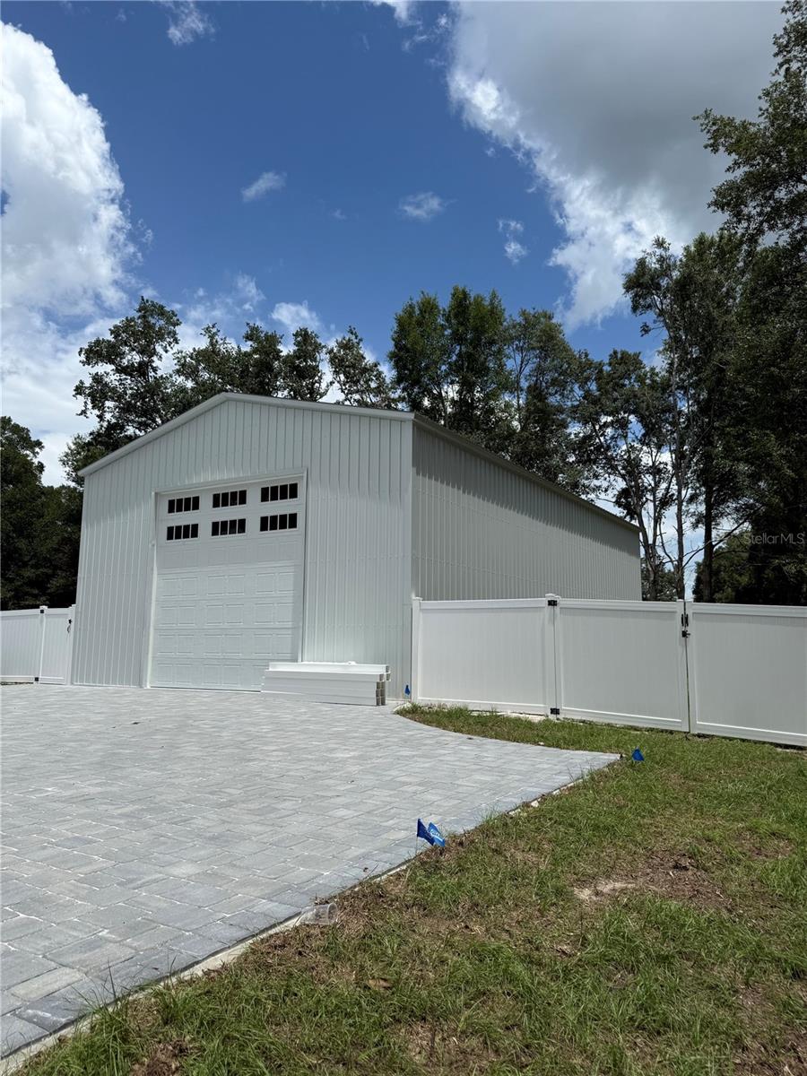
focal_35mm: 24
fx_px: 746
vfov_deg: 71.6
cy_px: 538
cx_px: 404
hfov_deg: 56.8
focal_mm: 6.76
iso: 80
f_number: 1.78
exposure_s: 1/7353
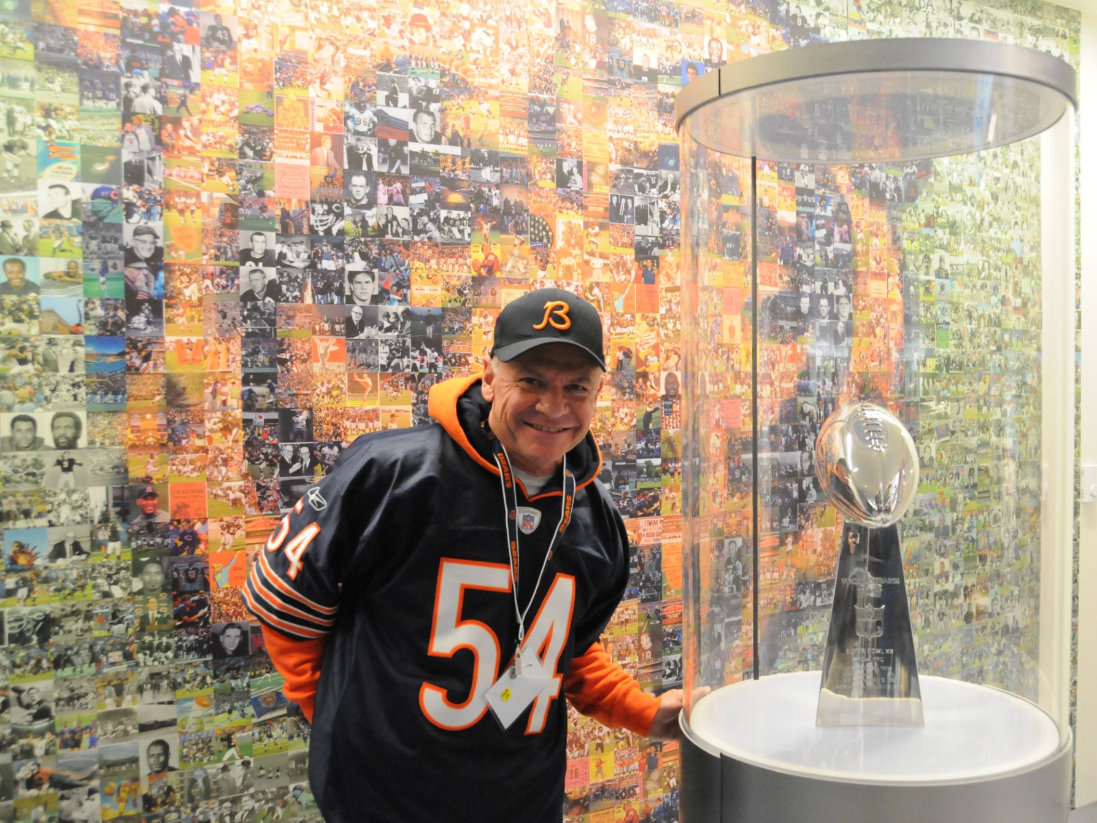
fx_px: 1046
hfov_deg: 55.2
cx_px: 612
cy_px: 414
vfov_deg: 42.9
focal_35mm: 33
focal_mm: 20
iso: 3200
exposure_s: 1/60
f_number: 4
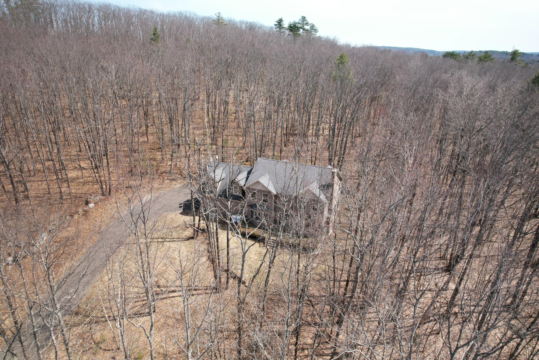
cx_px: 270
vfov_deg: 57.2
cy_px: 180
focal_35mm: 22
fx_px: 329
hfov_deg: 78.6
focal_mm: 8.38
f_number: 2.8
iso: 150
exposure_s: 1/320
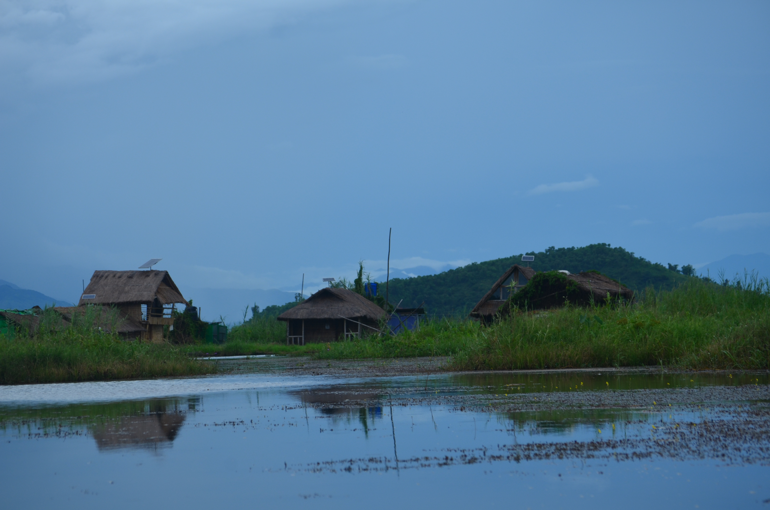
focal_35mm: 128
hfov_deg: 16.1
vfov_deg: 10.7
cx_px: 385
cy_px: 255
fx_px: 2721
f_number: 6.3
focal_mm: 85
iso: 200
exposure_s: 1/160
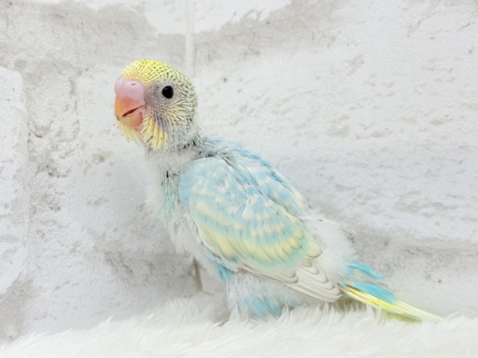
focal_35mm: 52
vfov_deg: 28.0
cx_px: 239
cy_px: 179
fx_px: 718
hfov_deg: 36.8
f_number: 1.6
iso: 80
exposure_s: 1/100
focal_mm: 5.96
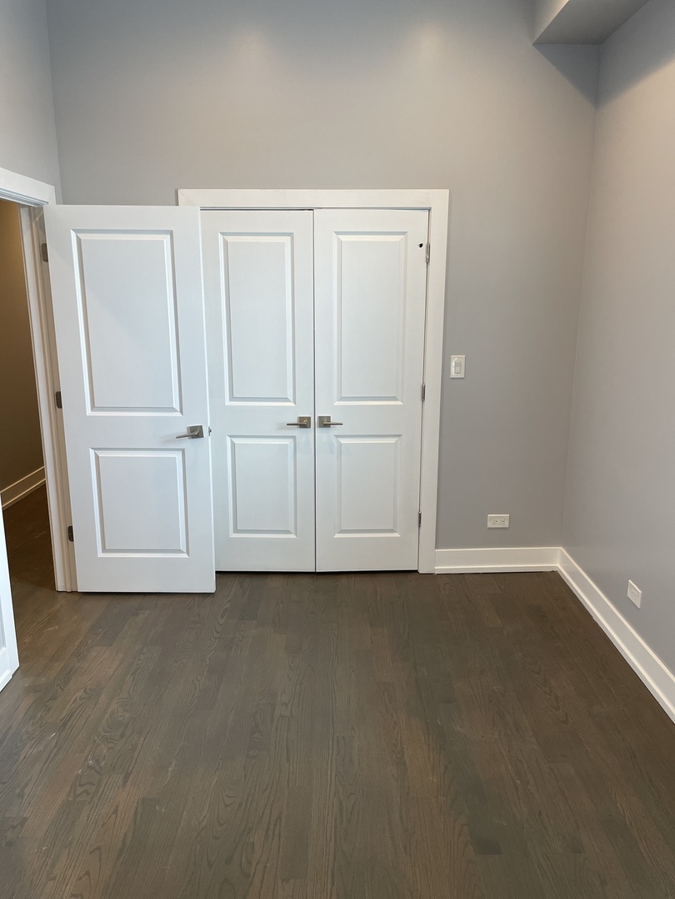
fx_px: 676
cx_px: 338
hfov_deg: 53.1
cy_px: 450
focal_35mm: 26
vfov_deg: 67.3
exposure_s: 1/120
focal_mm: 4.2
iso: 100
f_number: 1.6
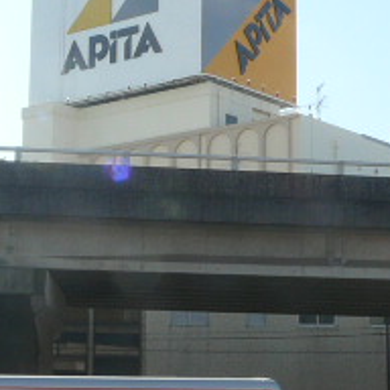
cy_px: 238
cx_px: 225
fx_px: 1313
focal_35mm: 103
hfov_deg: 16.9
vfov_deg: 16.9
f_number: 5.6
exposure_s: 1/250
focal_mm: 4.6
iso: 100
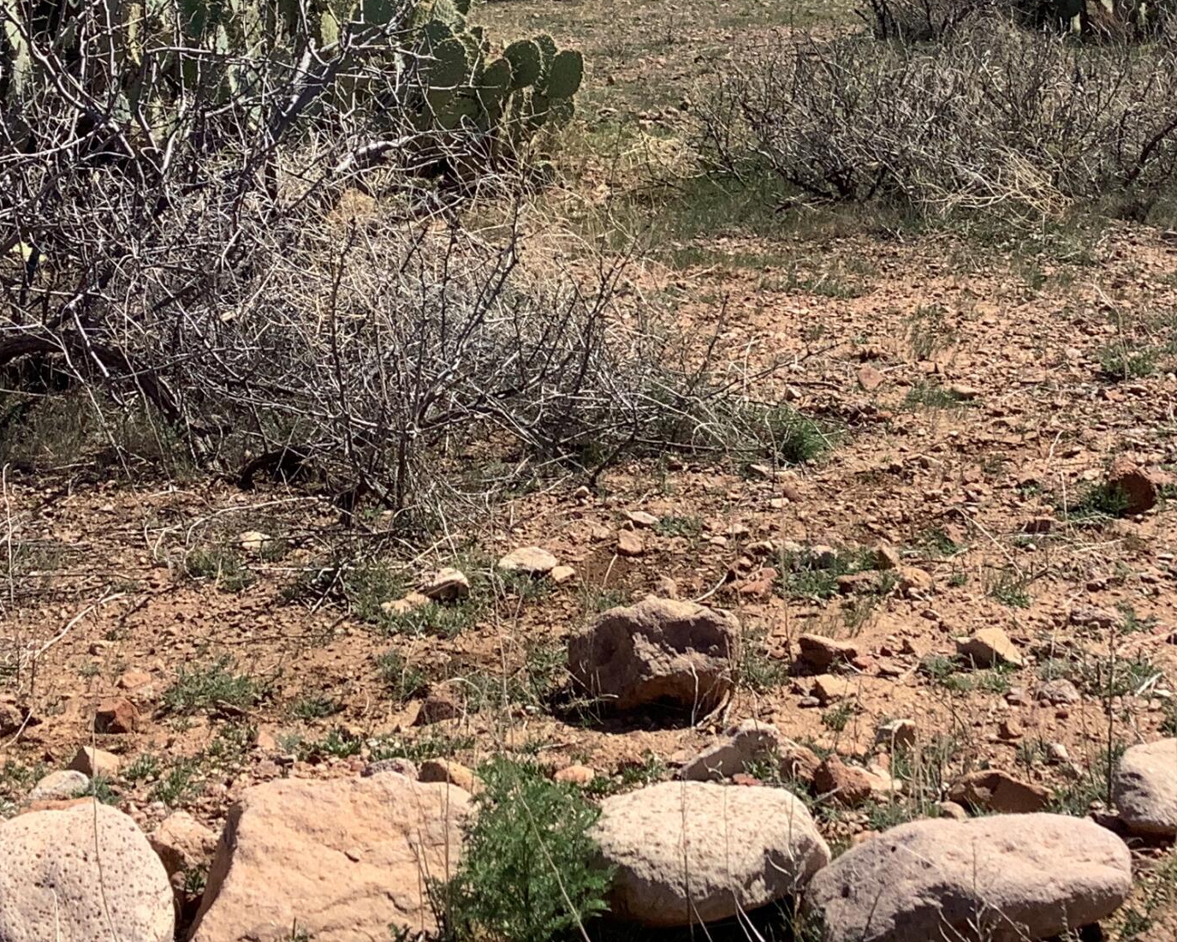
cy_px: 160
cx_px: 758
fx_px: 2299
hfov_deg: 28.6
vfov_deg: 22.8
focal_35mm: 66
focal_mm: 3.3
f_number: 2.4
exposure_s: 1/1631
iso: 25
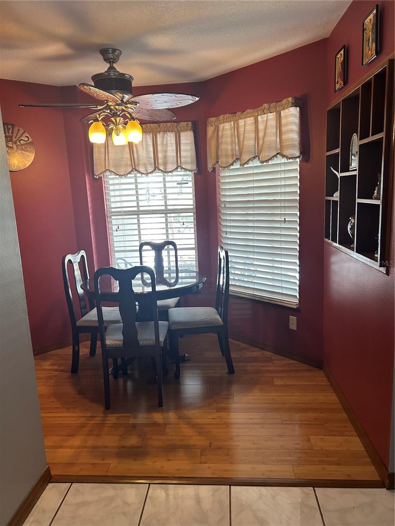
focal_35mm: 26
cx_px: 198
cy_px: 263
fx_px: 396
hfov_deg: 53.1
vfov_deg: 67.3
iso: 125
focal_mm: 5.7
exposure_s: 1/120
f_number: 1.5
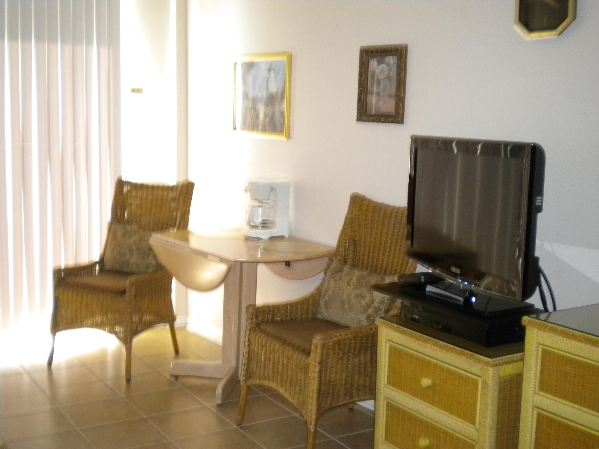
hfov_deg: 45.8
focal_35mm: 41
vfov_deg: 35.1
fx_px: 709
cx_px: 300
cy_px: 224
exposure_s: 1/62.6
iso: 400
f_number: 3.5
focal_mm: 7.4
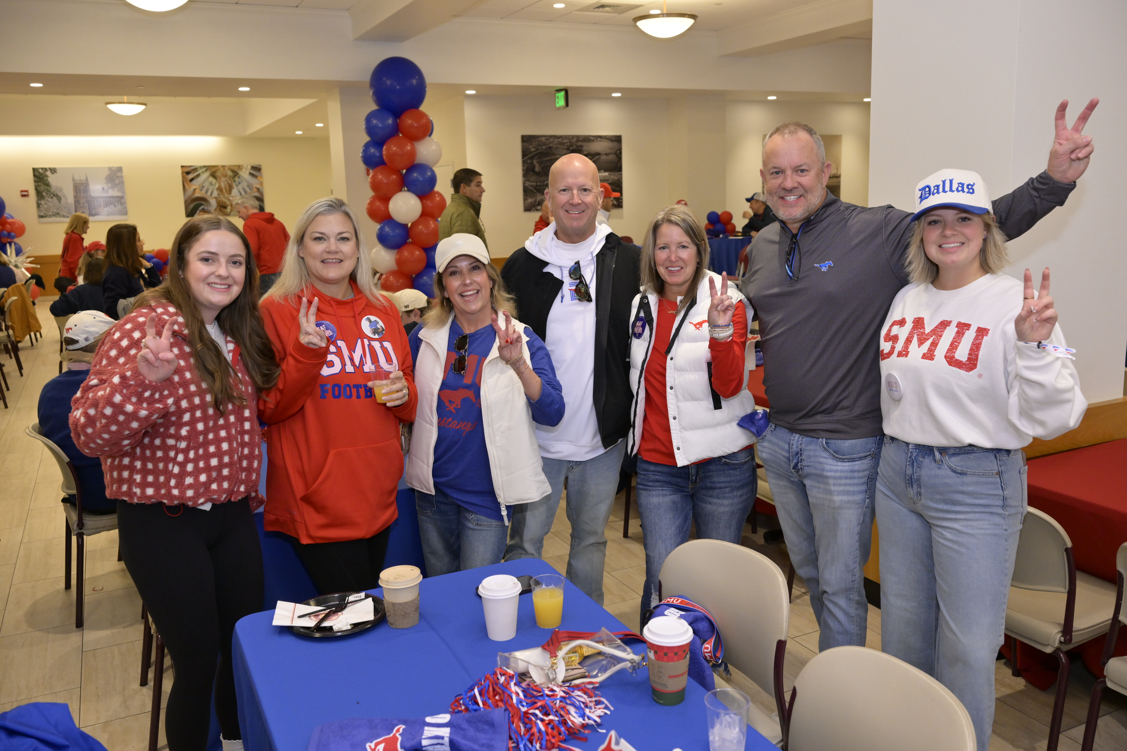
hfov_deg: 61.1
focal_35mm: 30
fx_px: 955
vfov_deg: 43.0
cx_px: 564
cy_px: 376
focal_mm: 30.5
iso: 2000
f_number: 5
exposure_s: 1/200
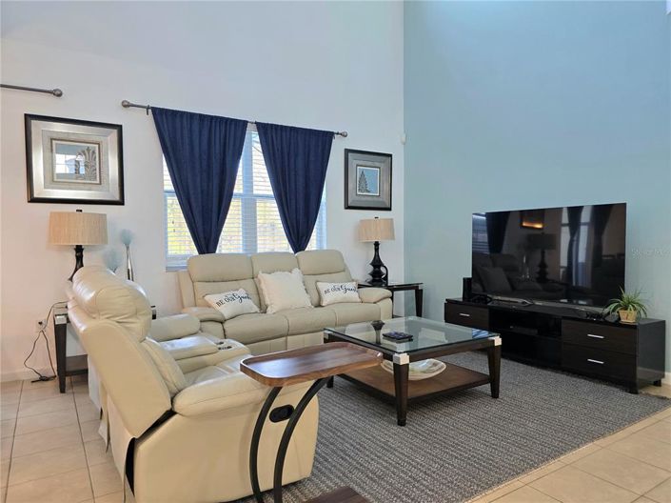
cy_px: 252
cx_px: 336
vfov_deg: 58.8
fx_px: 446
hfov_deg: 74.0
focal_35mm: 23
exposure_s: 1/120
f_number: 1.7
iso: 200
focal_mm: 6.3
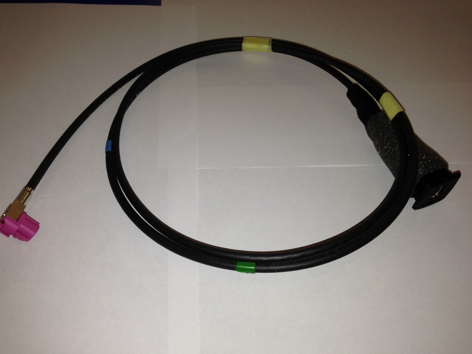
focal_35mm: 34
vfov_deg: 41.8
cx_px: 229
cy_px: 181
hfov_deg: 53.9
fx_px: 464
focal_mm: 4.13
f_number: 2.4
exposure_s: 1/95
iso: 50
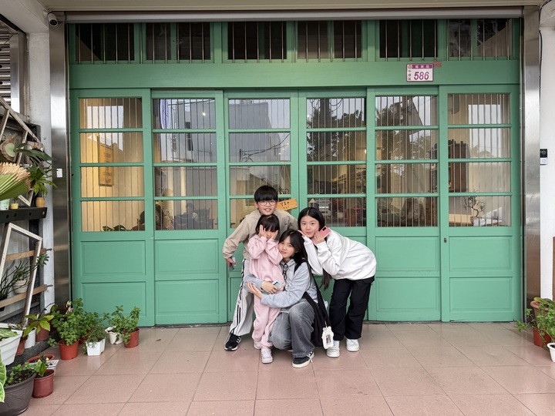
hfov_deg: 71.6
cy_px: 208
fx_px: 385
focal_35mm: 24
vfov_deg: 56.8
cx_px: 278
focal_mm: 6.76
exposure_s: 1/121
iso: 200
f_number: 1.78
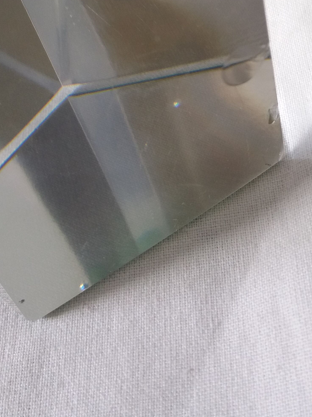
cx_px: 240
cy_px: 25
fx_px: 709
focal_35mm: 59
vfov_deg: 30.9
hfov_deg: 24.5
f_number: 1.9
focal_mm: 3.7
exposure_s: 1/50
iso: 64
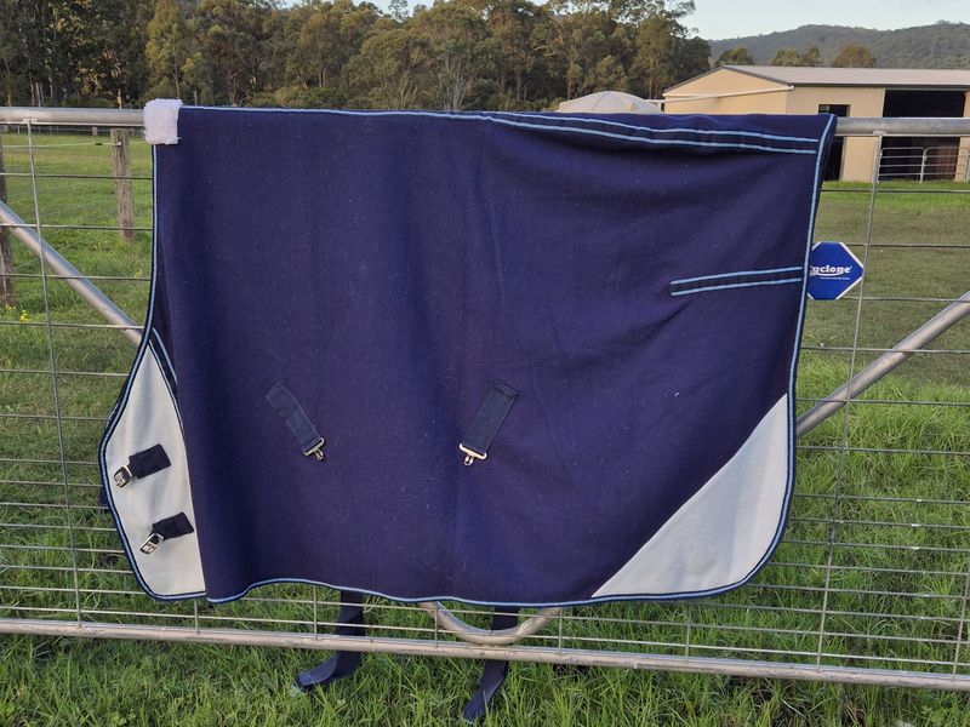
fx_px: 644
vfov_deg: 58.9
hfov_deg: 73.9
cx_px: 485
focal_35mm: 23
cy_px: 364
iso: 25
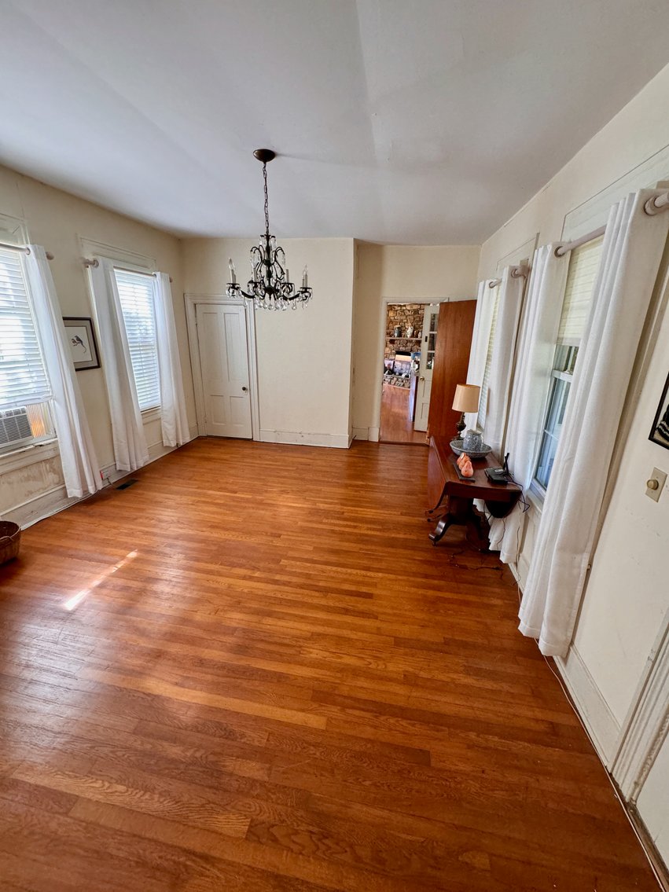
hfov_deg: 85.7
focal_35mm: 14
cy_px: 446
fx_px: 361
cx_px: 334
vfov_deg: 102.1
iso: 250
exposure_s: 1/120
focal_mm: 2.22
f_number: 2.2
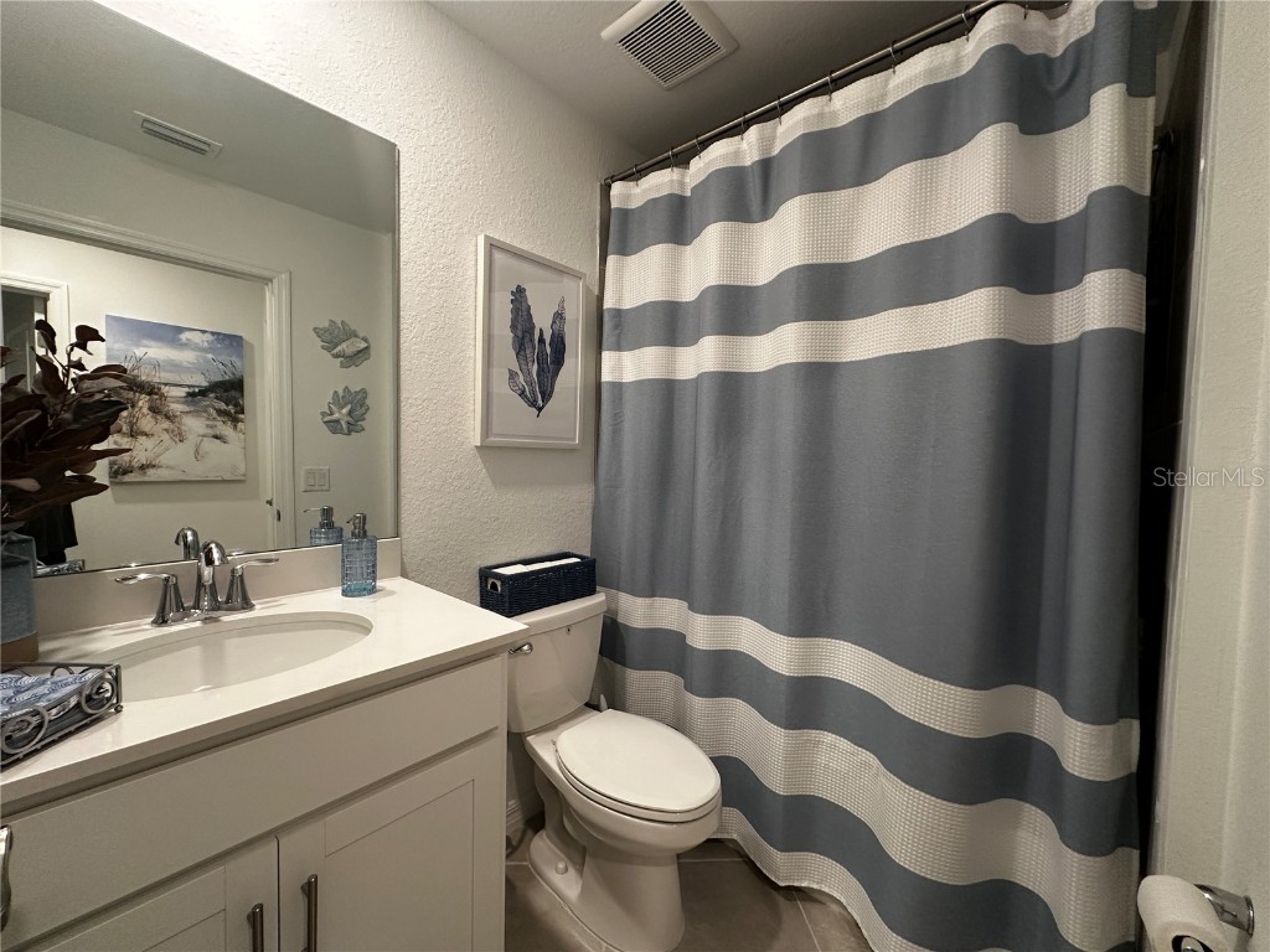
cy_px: 476
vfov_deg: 85.7
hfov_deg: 102.1
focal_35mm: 14
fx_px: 514
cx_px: 635
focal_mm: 2.22
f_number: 2.2
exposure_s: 1/60
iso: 160
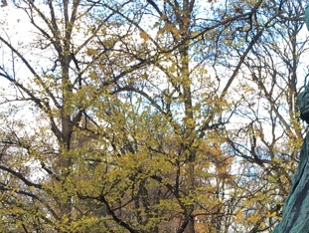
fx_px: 974
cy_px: 317
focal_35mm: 109
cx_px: 261
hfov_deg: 17.8
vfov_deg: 13.1
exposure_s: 1/163
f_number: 2.2
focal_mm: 4.15
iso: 25
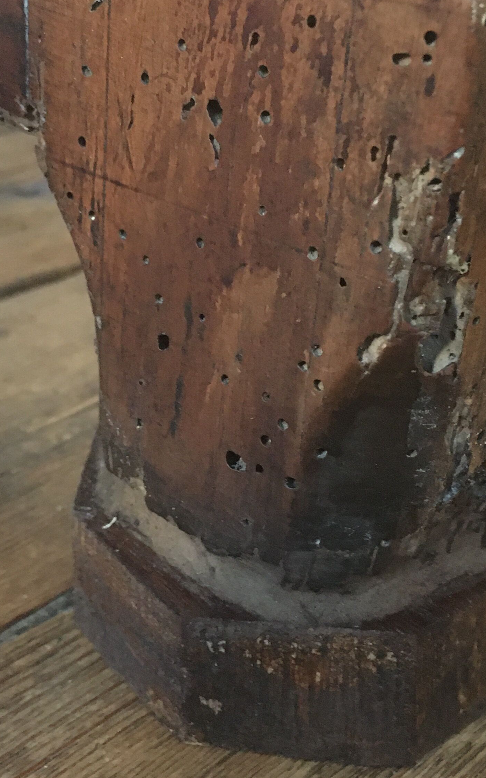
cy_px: 390
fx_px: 1166
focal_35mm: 55
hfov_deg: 23.5
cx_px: 215
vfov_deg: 36.9
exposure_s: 1/17
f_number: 2.2
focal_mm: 4.15
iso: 500
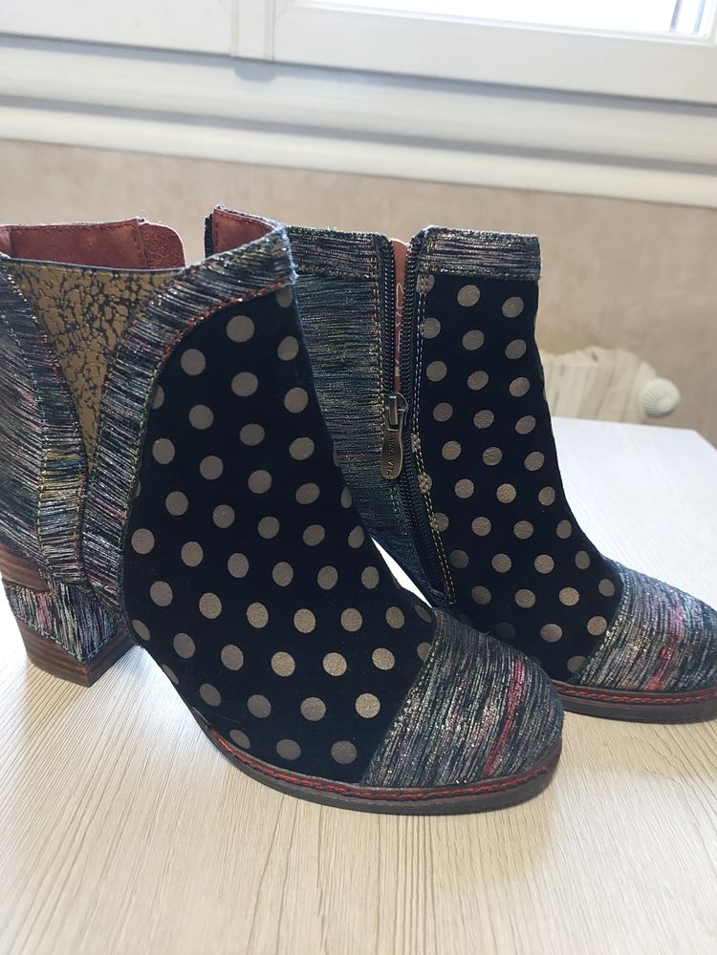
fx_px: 663
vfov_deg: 71.6
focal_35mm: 24
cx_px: 358
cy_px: 478
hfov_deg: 56.8
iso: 640
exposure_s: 1/25
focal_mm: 5.23
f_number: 1.8
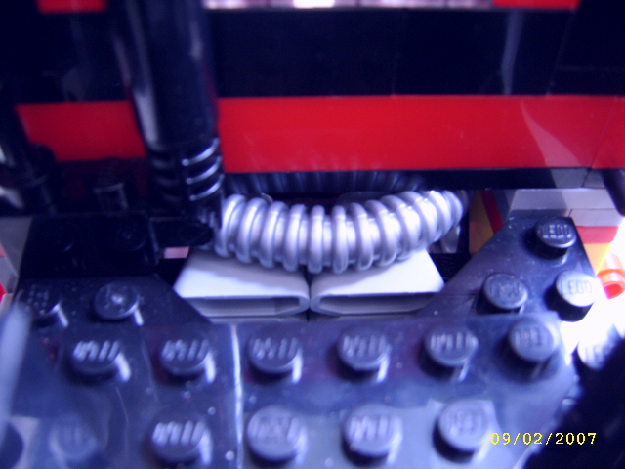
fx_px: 632
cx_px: 312
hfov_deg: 52.6
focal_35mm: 35
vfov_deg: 40.7
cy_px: 234
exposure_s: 1
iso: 100
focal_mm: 5.95
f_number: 2.8
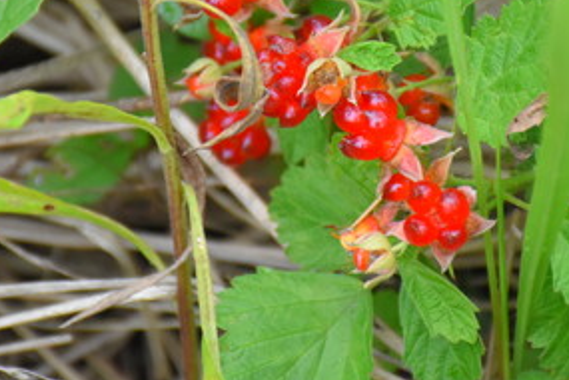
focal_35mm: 369
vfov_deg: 3.7
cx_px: 313
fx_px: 5832
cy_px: 97
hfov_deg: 5.6
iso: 2000
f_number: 5.6
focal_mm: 140
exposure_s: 1/160
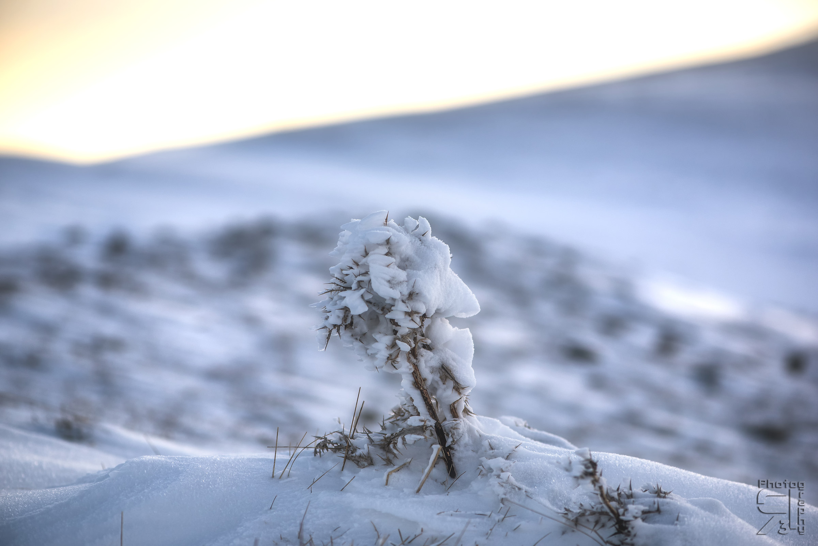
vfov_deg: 13.1
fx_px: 2387
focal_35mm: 105
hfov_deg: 19.4
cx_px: 409
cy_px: 273
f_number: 4
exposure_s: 1/500
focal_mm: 105
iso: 400
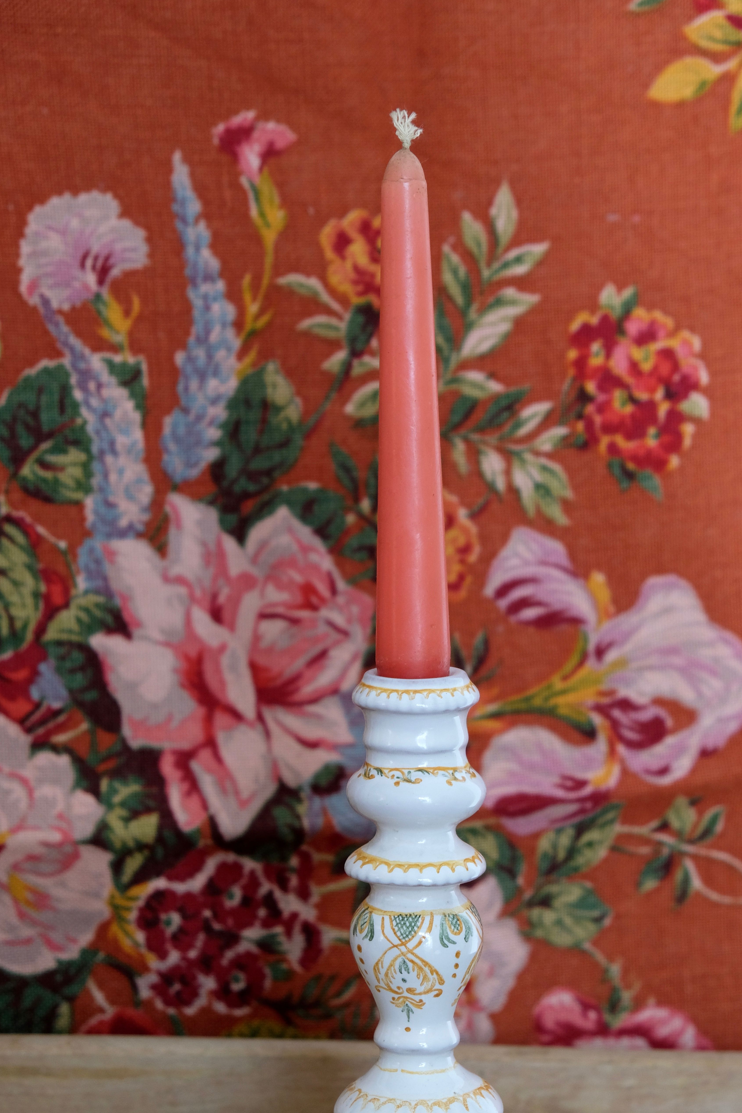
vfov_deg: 20.8
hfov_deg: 14.0
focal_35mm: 98
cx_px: 386
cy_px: 614
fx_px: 3030
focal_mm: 55
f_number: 4
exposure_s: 1/60
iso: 800
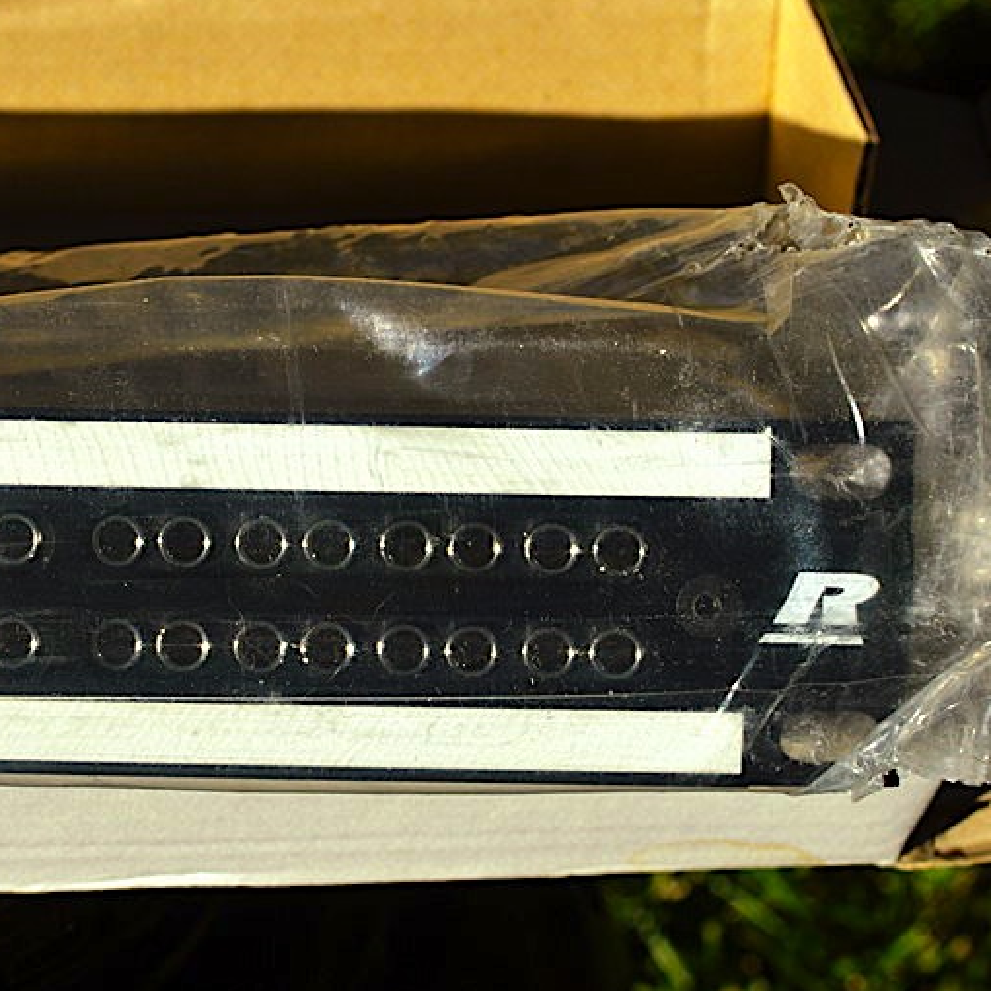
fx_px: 3401
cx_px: 150
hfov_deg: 16.4
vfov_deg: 16.6
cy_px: 482
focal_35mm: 105
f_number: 8
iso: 100
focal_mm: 35
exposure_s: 1/320
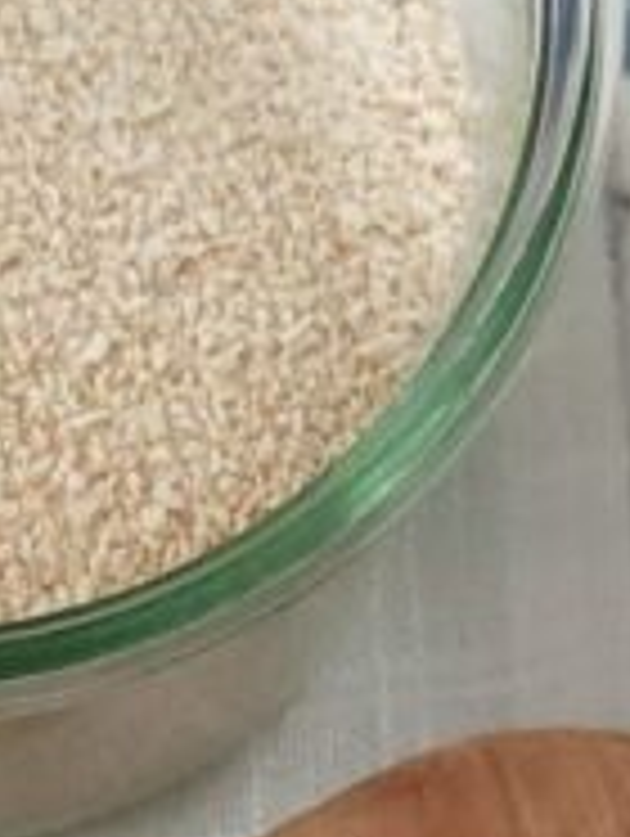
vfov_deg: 10.8
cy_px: 1881
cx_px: 144
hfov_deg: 9.2
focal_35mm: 161
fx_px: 3898
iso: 500
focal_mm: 5.23
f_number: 1.8
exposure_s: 1/50
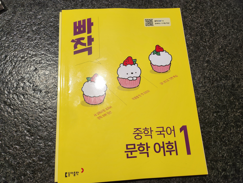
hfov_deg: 71.6
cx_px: 122
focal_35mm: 24
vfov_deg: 56.8
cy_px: 92
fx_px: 168
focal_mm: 5
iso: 250
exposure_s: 1/120
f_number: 1.8
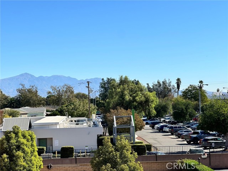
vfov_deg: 19.1
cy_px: 86
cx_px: 114
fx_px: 507
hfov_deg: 25.3
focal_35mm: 77
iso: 32
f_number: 2.8
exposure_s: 1/1130
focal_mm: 9
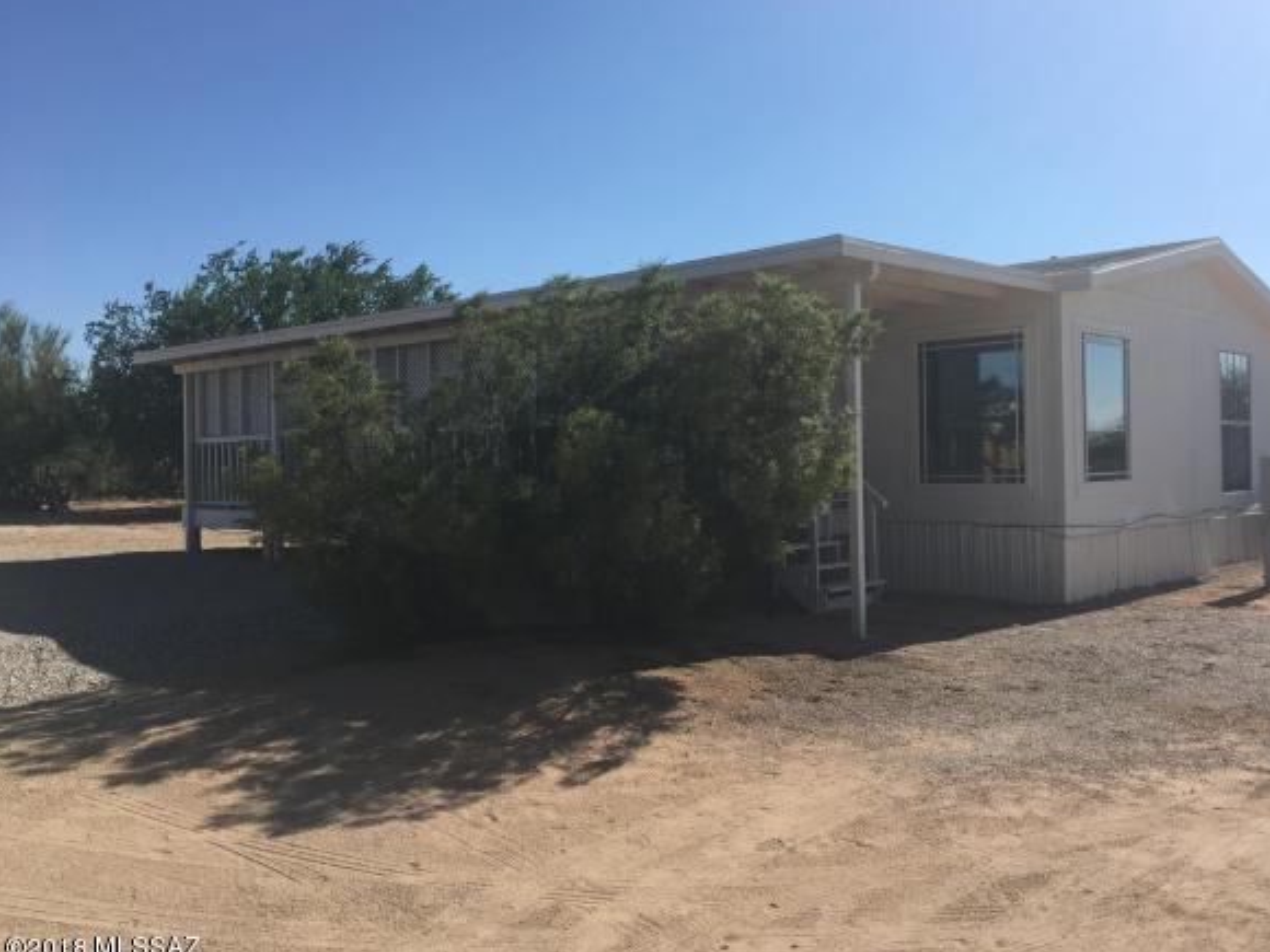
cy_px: 466
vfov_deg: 44.2
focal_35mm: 32
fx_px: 1174
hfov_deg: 56.7
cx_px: 694
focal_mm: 4.15
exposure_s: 1/2481
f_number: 2.2
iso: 25
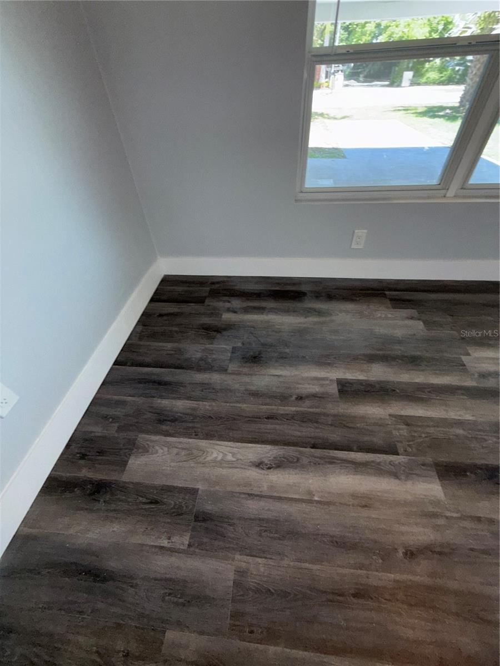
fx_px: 270
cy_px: 333
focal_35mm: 14
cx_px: 250
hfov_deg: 85.7
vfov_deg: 102.1
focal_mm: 2.22
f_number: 2.2
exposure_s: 1/82
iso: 80
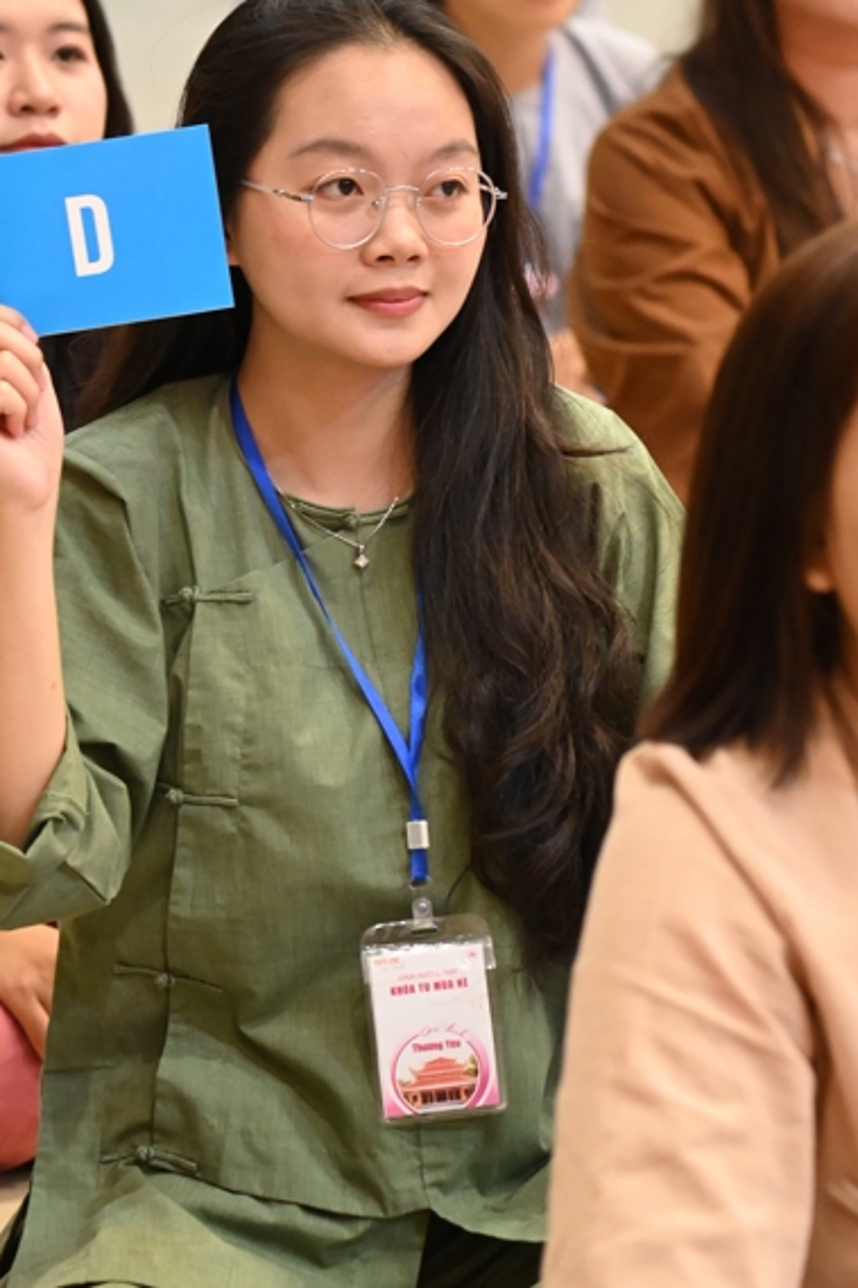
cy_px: 447
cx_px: 344
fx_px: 7368
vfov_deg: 10.0
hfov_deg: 6.7
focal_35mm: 206
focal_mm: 120
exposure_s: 1/125
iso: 8000
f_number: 4
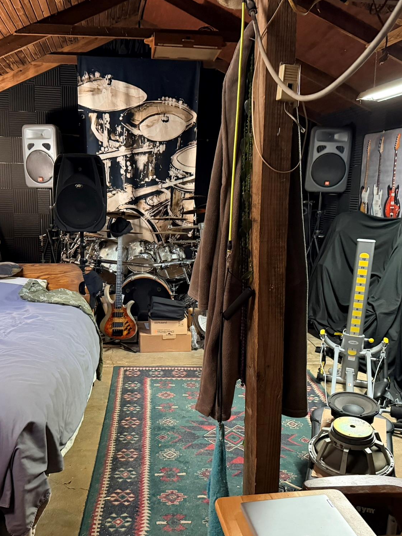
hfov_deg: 42.8
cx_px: 166
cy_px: 272
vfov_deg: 55.3
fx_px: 511
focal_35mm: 33
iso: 1000
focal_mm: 6.76
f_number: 1.78
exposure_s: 1/30
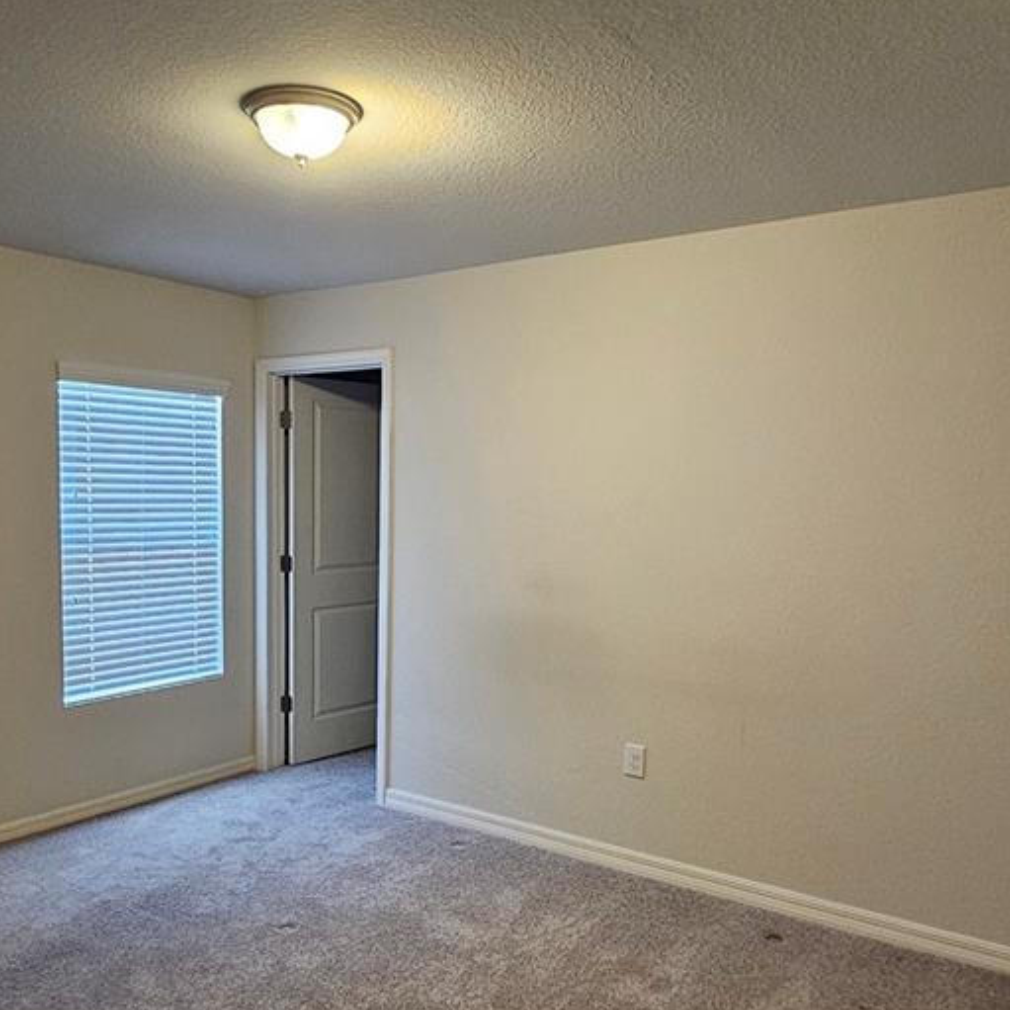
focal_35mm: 27
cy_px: 544
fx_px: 891
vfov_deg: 59.0
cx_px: 431
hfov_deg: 58.8
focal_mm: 2.2
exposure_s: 1/30
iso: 320
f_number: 2.2
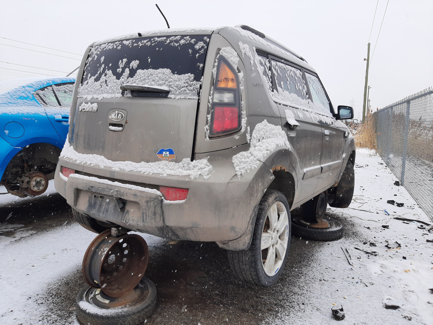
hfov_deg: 67.3
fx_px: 325
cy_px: 162
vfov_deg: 53.1
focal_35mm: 26
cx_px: 216
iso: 40
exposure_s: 1/313
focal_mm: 3.92
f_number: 1.7
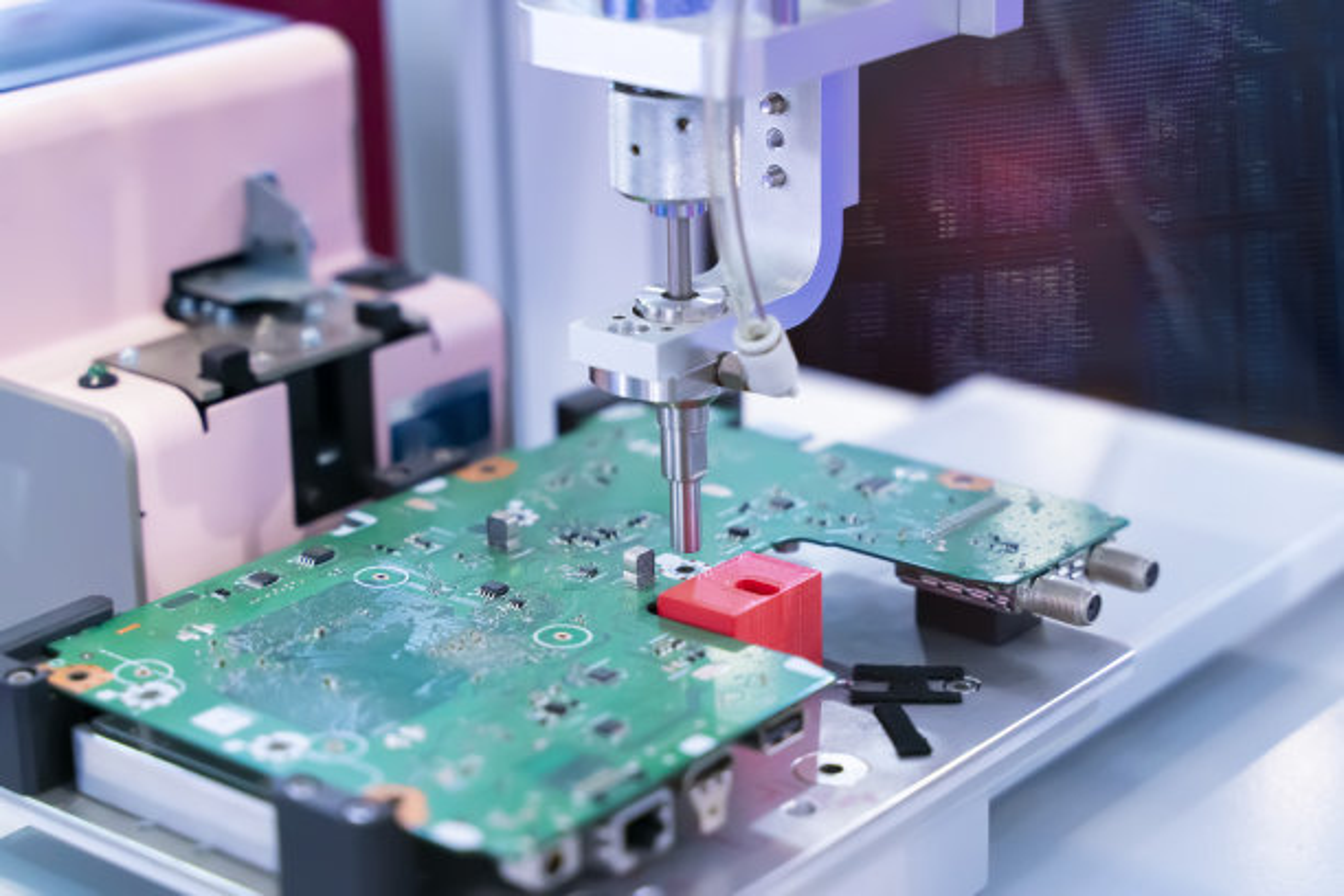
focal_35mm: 75
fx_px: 2800
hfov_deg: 27.0
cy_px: 448
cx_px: 672
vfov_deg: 18.2
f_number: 4
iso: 5000
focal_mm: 75
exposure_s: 1/400
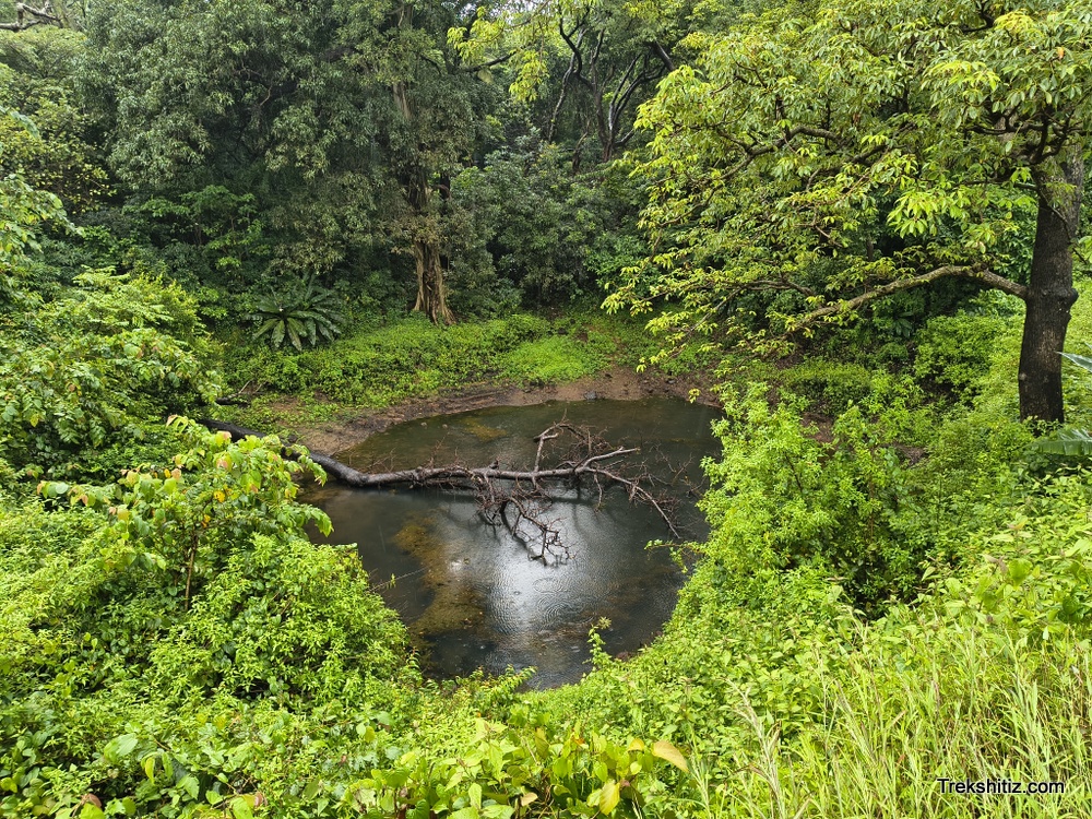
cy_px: 410
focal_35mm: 24
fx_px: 757
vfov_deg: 56.8
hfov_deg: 71.6
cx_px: 546
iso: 100
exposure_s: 1/147
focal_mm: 5.56
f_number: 1.8
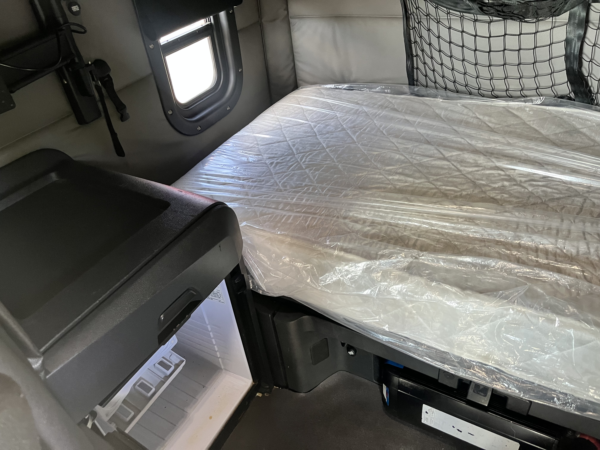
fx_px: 451
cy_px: 225
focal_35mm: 26
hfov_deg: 67.3
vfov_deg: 53.1
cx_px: 300
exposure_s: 1/60
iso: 250
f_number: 1.6
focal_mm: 5.1
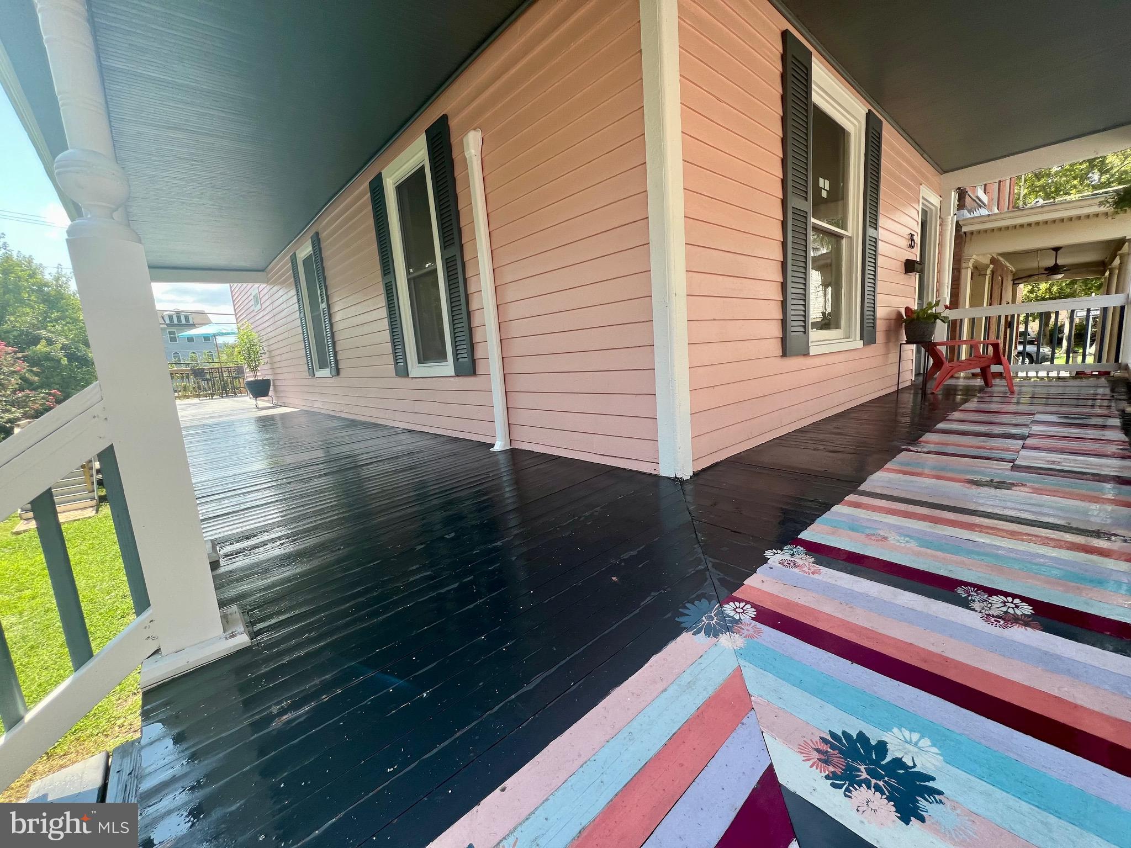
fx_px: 425
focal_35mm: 13
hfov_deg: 106.2
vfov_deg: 89.9
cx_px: 566
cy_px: 424
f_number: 1.8
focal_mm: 1.57
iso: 32
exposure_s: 1/219
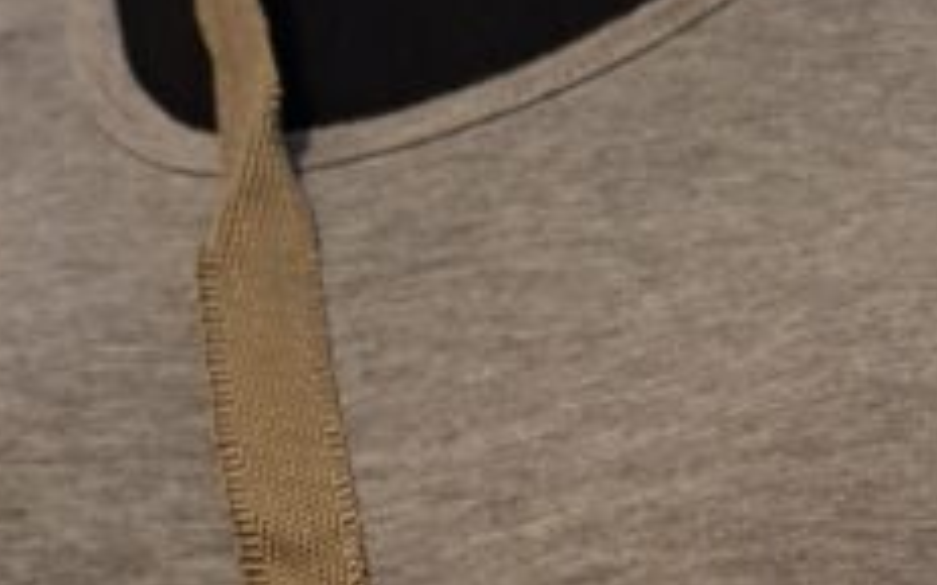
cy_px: 1436
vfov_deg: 12.2
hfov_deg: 23.8
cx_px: 889
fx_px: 2145
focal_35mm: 84
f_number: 1.8
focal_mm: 5.54
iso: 800
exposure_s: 1/24
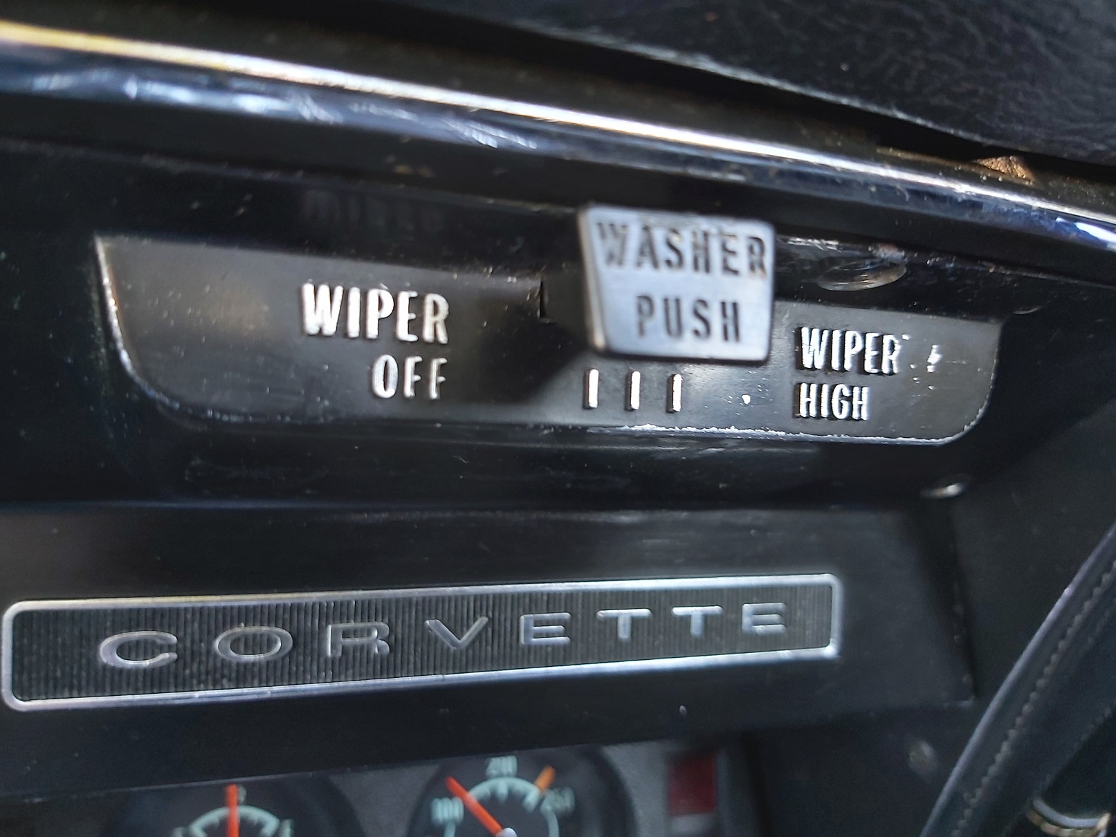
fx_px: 838
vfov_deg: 53.1
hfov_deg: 67.3
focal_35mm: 26
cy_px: 418
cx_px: 558
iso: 160
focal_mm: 3.92
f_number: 1.7
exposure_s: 1/50
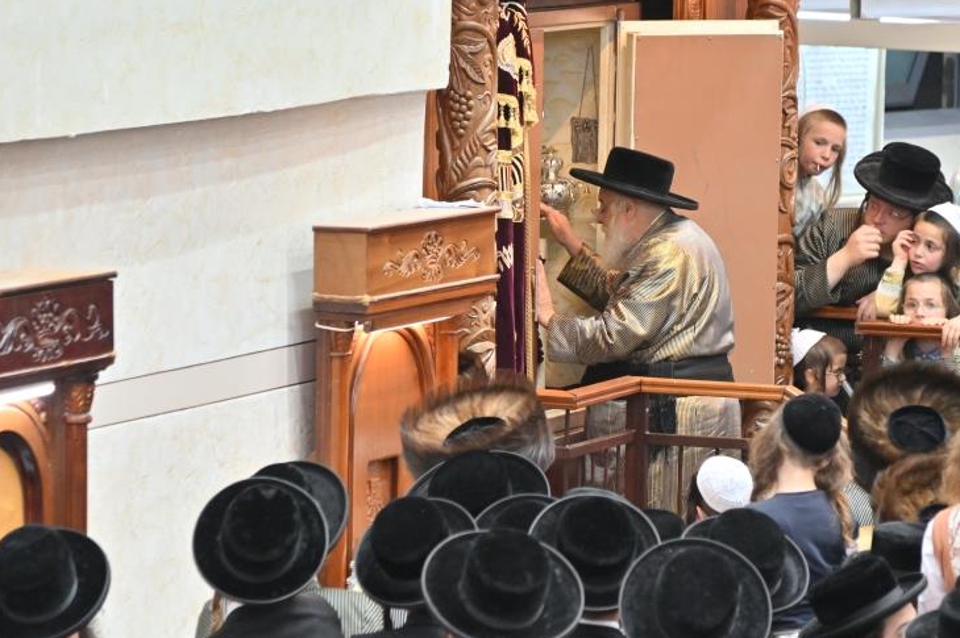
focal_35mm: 253
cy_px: 254
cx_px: 649
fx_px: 6742
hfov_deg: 8.1
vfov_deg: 5.4
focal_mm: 120
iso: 640
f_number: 4.5
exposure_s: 1/160
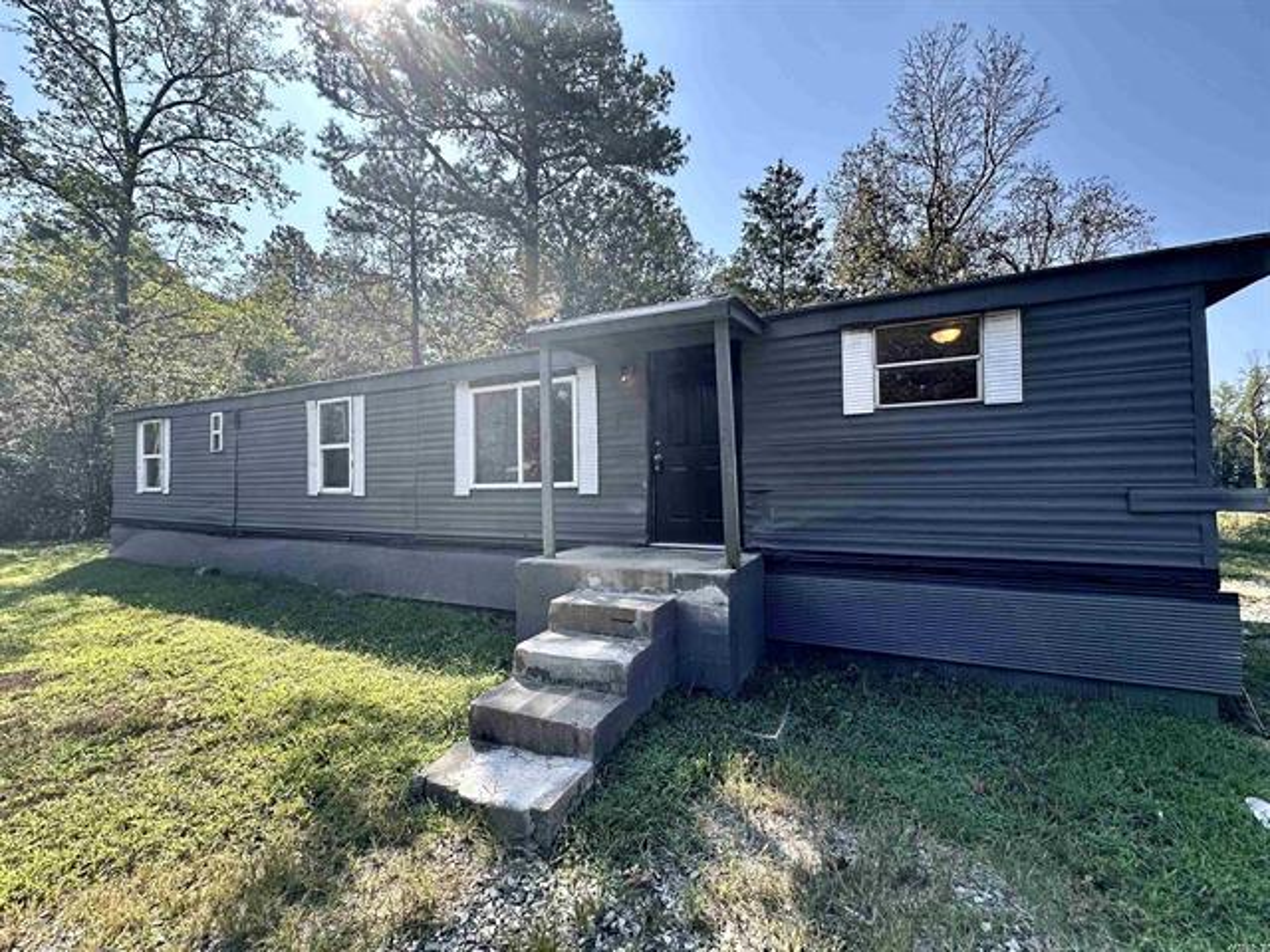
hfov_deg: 102.1
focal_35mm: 14
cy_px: 476
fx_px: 514
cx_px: 635
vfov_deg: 85.7
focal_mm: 2.22
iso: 40
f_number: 2.2
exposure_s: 1/720
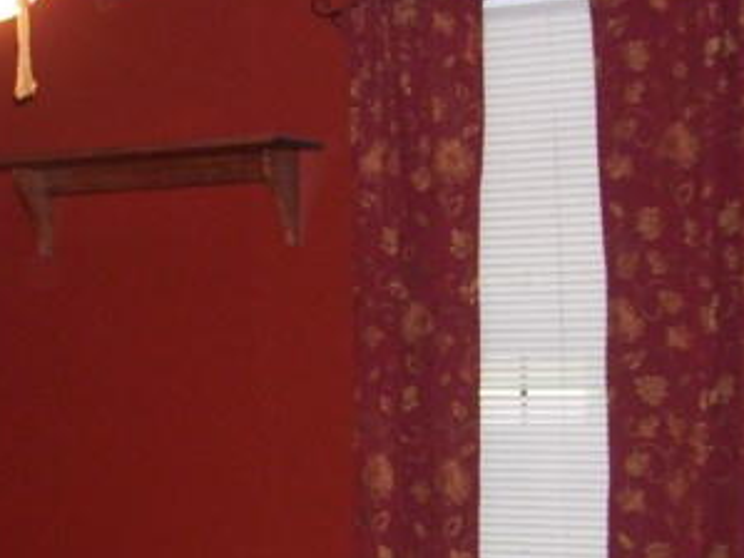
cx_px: -27
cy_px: 366
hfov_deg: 24.1
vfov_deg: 19.1
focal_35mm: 77
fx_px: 1654
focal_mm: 6
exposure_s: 1/60
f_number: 2.7
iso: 200
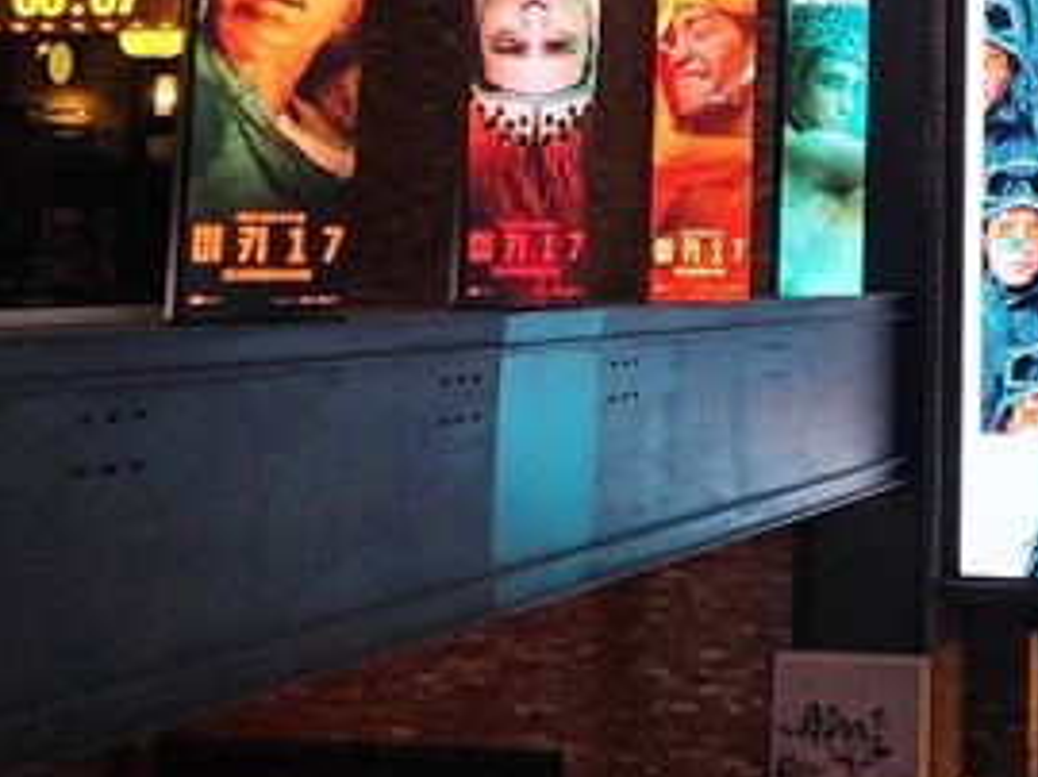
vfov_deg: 22.9
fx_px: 1917
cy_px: 429
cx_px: 1003
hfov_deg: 28.7
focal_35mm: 64
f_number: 1.8
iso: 64
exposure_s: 1/120
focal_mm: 6.4
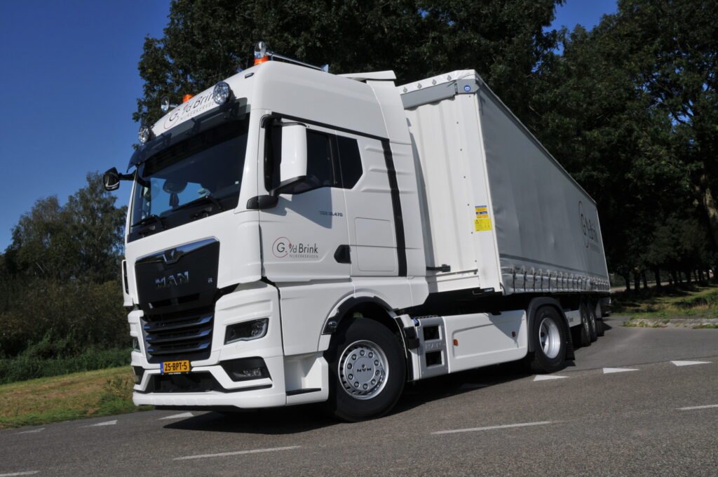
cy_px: 238
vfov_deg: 39.9
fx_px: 657
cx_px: 359
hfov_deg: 57.3
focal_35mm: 33
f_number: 11
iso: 200
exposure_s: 1/500
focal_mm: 22
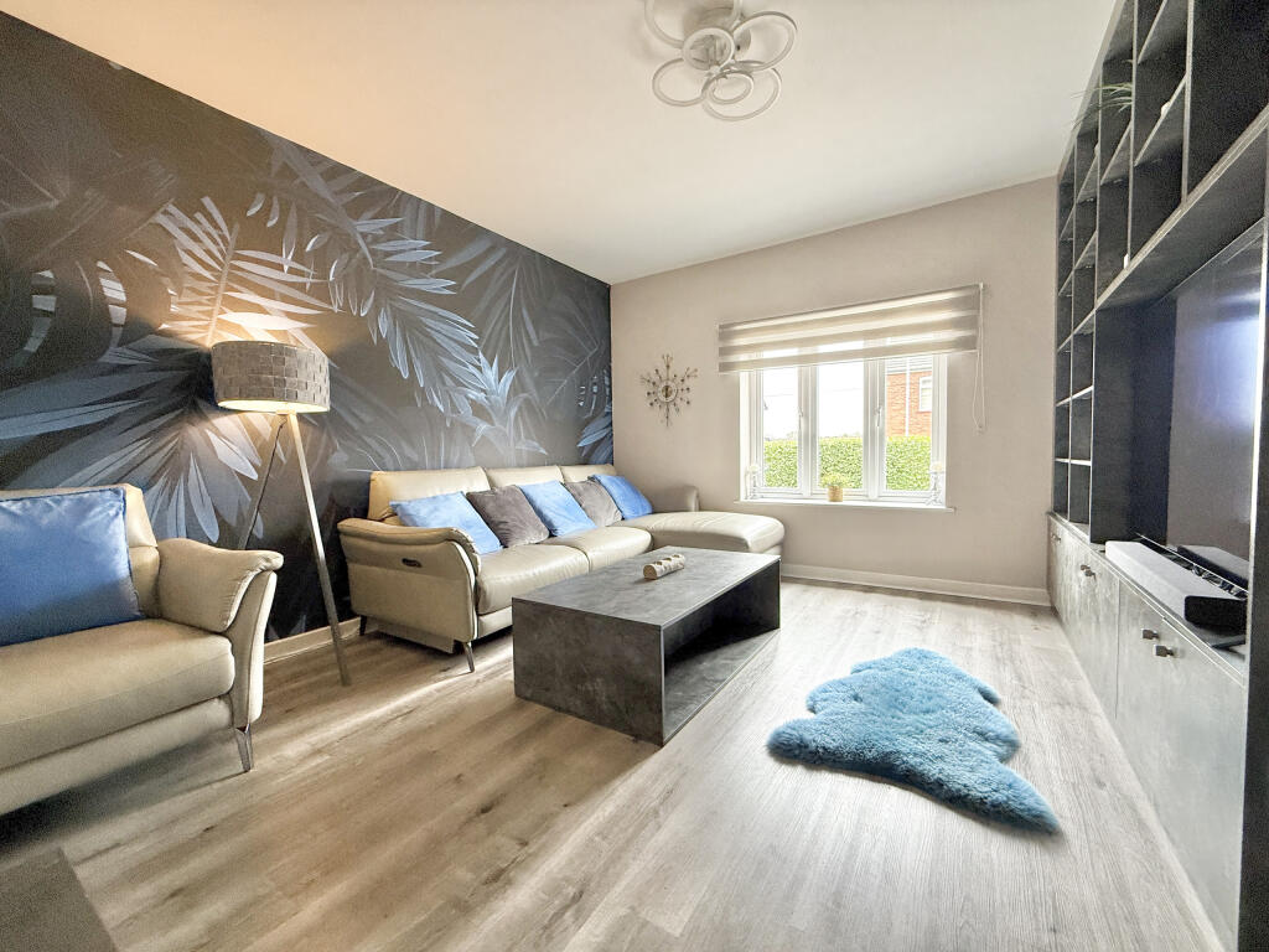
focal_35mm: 14
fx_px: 513
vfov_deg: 85.7
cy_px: 476
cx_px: 634
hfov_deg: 102.1
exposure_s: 1/99
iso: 250
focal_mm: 2.22
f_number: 2.2
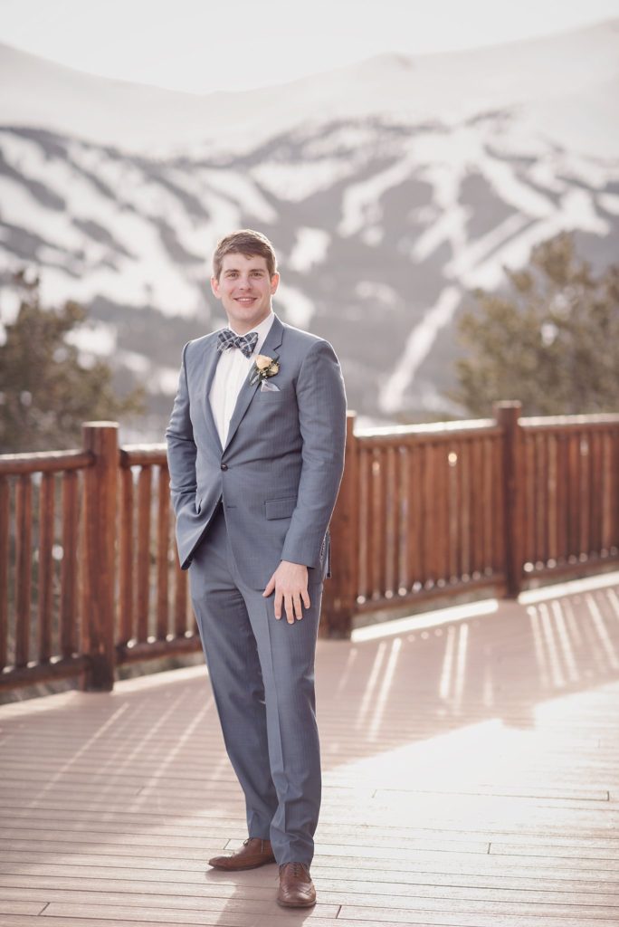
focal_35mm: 85
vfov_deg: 23.9
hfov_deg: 16.1
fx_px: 2189
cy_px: 464
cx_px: 310
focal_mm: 85
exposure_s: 1/1000
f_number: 2
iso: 200
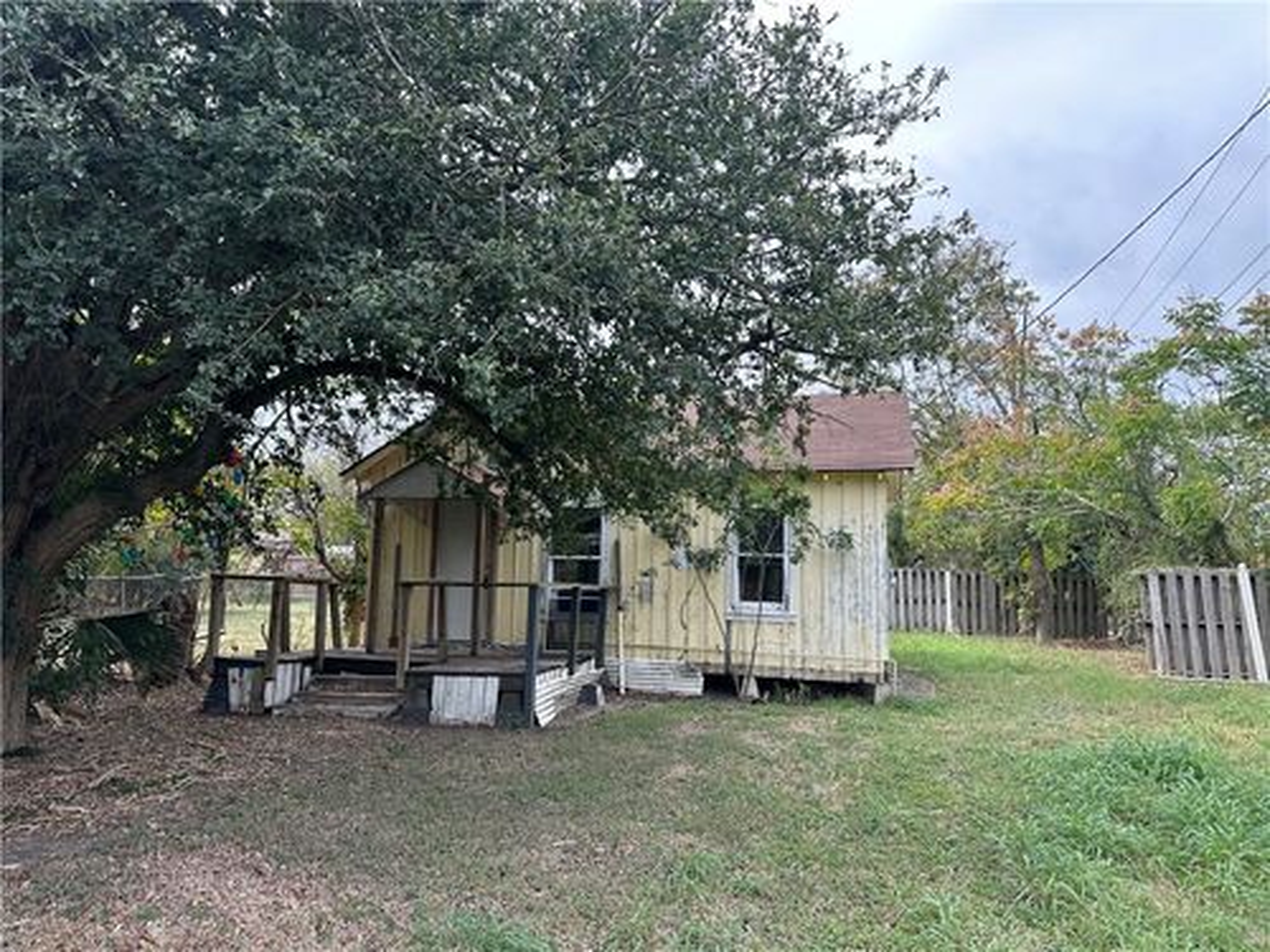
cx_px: 635
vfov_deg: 56.8
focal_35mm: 24
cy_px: 476
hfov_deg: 71.6
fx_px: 881
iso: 80
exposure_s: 1/894
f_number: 1.78
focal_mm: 6.86
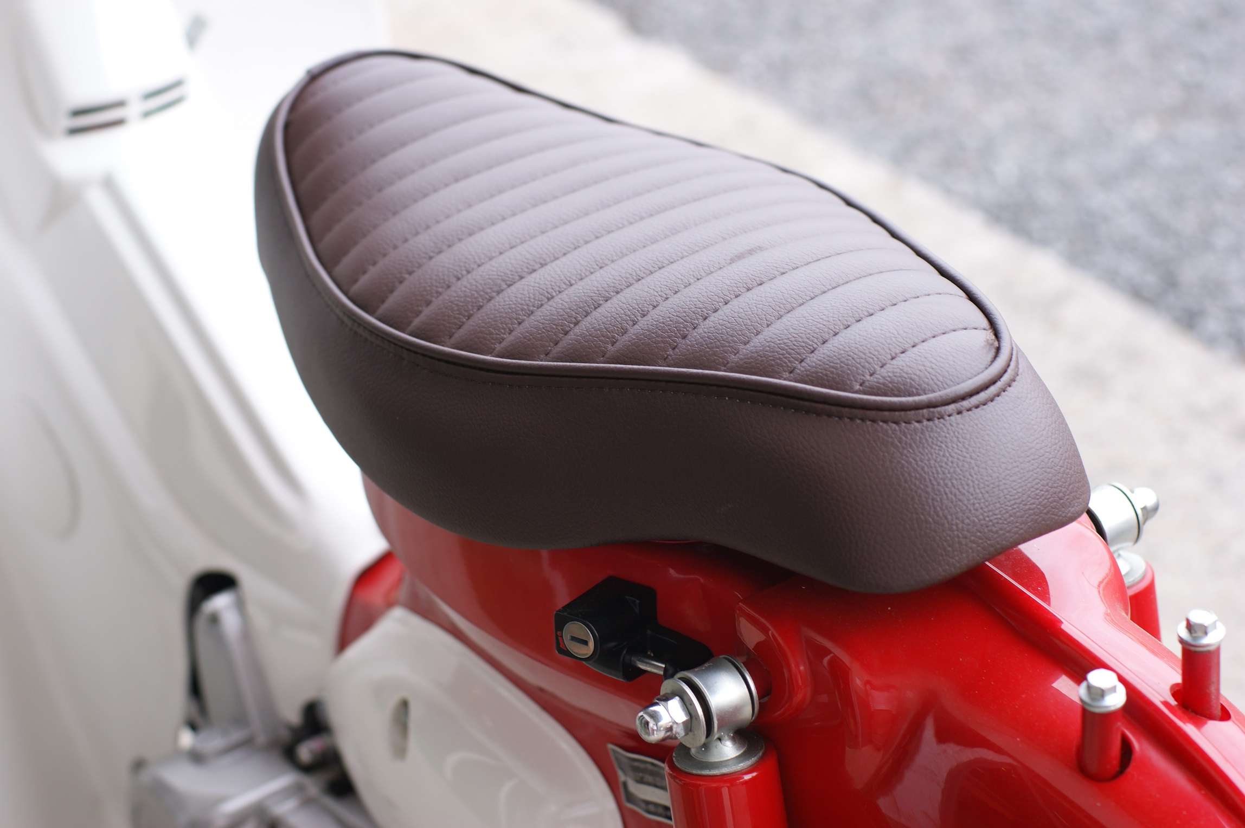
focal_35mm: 75
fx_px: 2592
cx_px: 622
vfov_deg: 18.2
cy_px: 414
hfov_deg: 27.0
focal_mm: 50
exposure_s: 1/160
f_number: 3.5
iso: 100
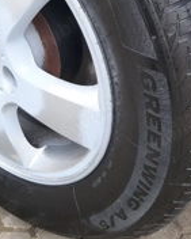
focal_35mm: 60
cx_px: 107
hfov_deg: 25.4
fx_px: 424
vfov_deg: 30.4
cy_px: 36
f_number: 1.7
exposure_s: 1/50
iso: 40
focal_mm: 3.93
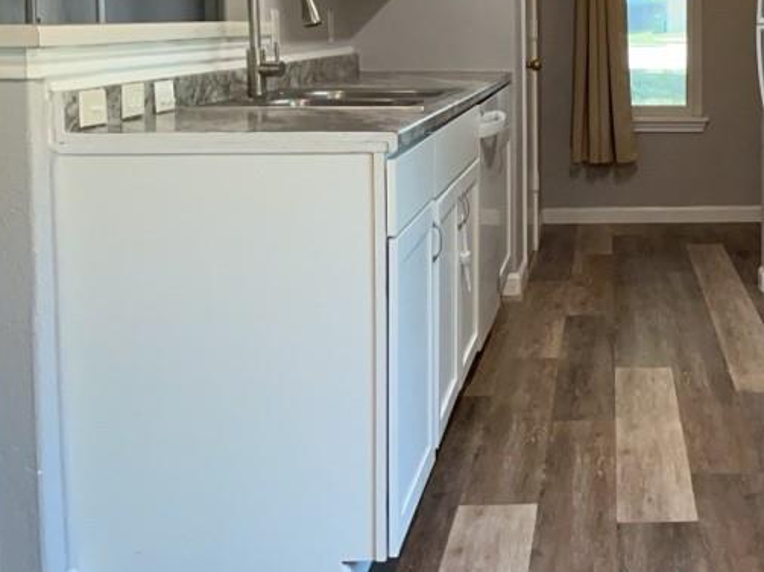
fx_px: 1214
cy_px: 80
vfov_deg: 25.9
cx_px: 667
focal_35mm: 55
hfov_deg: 33.4
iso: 125
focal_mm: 3
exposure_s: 1/120
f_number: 1.8
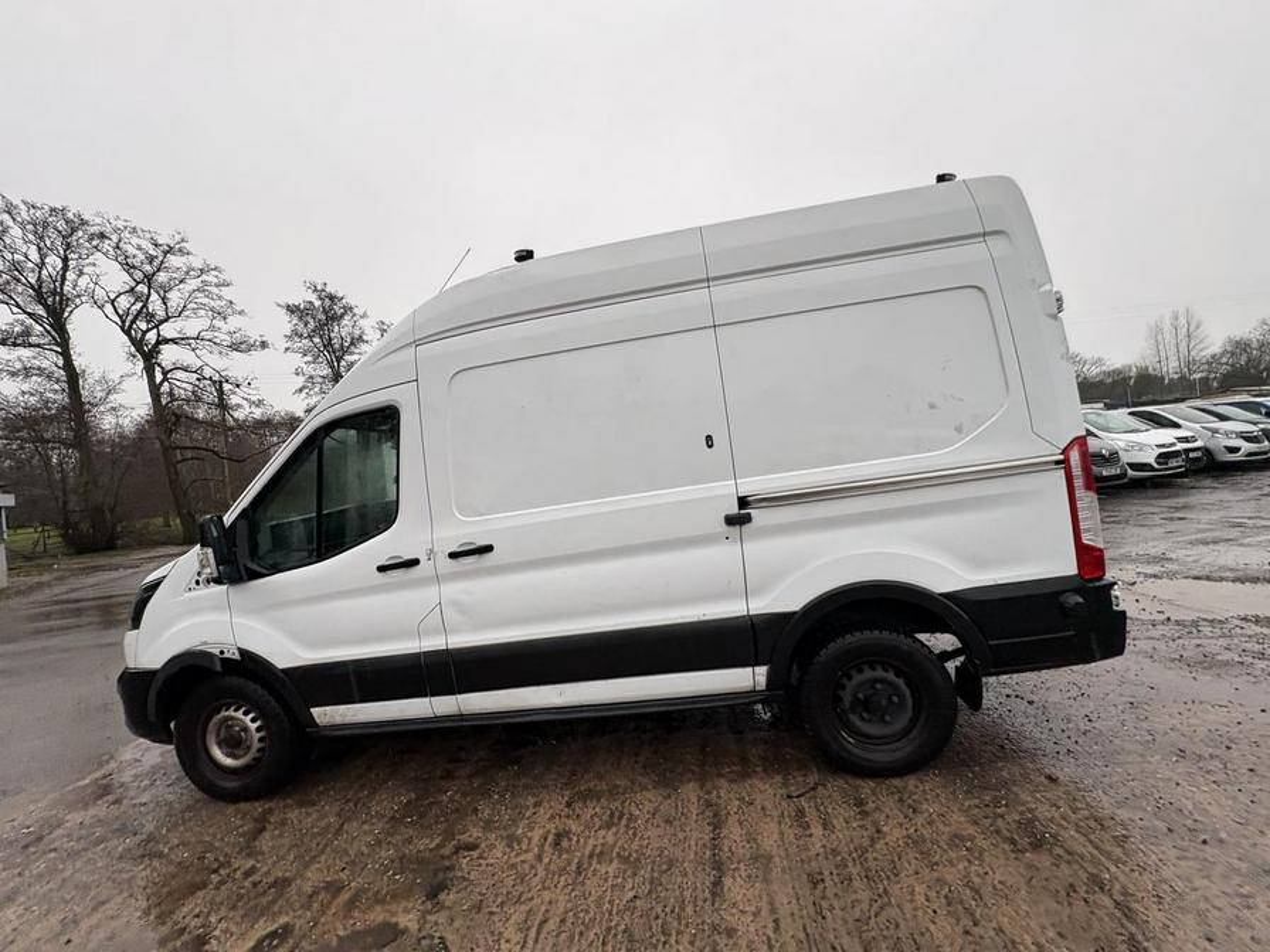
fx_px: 514
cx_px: 635
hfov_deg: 102.1
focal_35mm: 14
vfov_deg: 85.7
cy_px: 476
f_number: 2.2
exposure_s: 1/99
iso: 80
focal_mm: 2.22
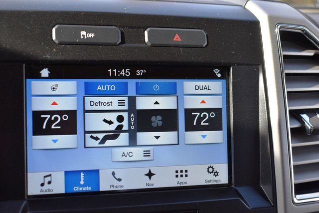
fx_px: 465
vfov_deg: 25.8
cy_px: 106
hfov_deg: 37.8
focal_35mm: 52
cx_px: 160
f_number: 5.6
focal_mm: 35
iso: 320
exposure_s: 1/250
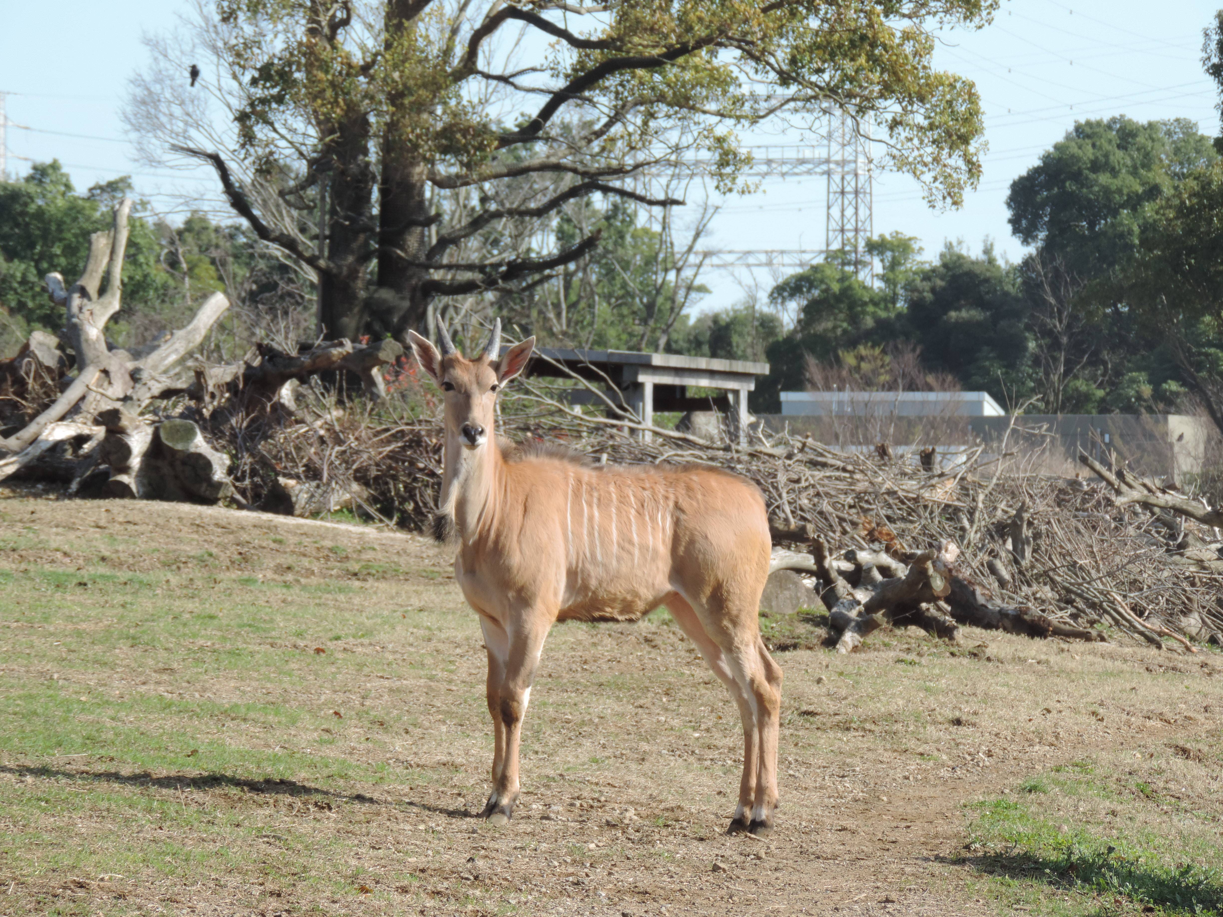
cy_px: 458
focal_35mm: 225
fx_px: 7949
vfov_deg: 6.6
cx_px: 612
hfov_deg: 8.8
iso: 80
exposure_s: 1/250
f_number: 4.6
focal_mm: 40.1
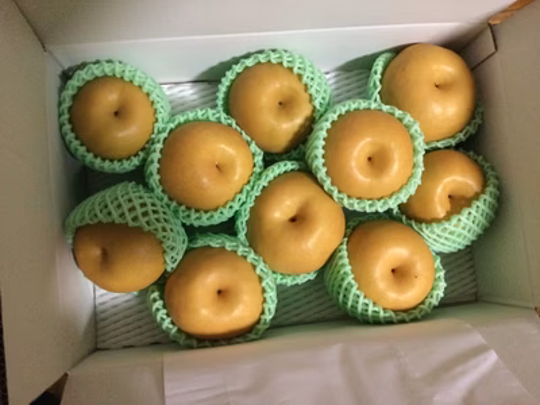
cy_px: 202
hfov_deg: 58.4
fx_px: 484
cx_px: 270
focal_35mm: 31
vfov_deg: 45.4
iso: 400
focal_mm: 3.3
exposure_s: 1/15
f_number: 2.4
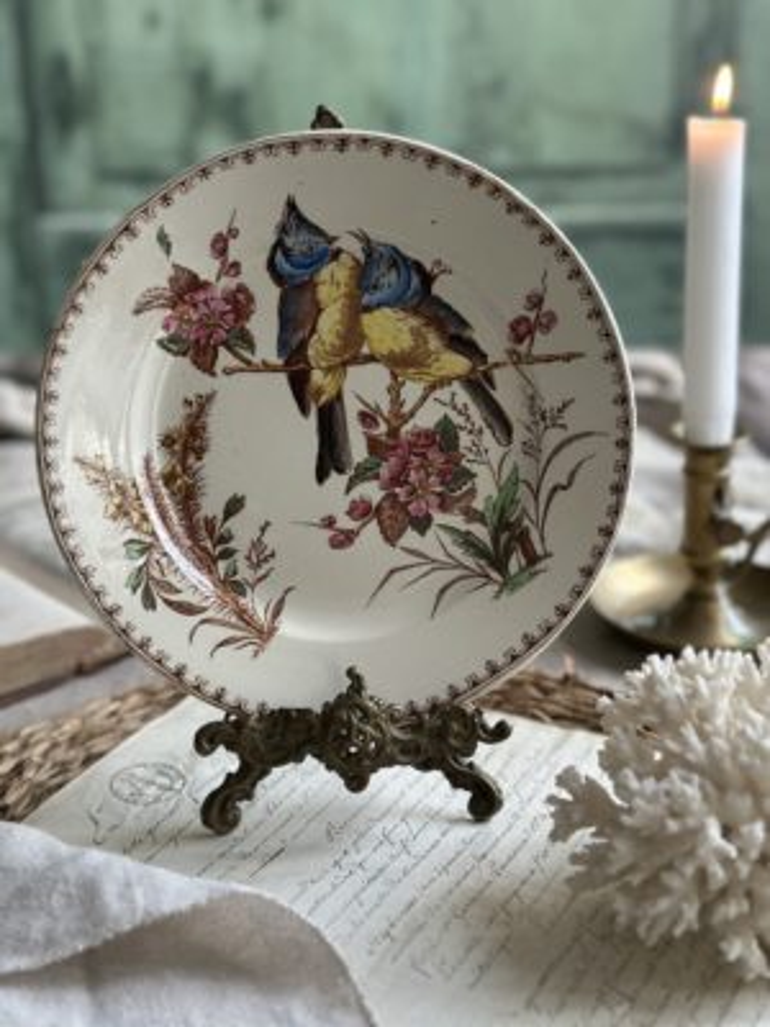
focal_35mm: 48
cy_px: 514
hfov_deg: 30.3
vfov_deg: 39.7
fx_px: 1424
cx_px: 385
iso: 125
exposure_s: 1/82
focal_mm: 6.86
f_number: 1.78
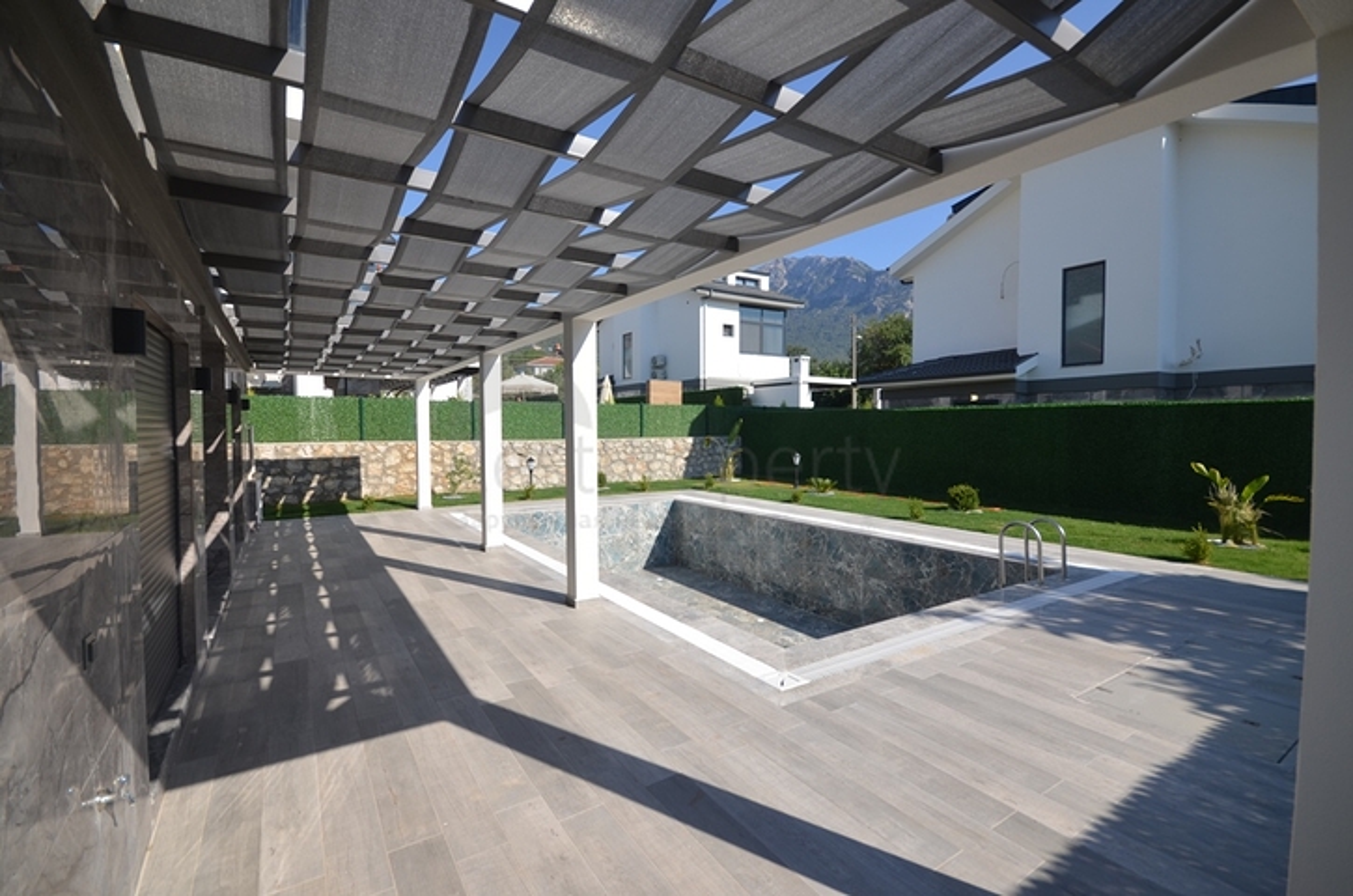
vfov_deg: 77.1
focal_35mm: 15
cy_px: 448
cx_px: 676
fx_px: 563
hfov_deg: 100.5
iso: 100
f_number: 8
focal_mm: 10
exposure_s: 1/250
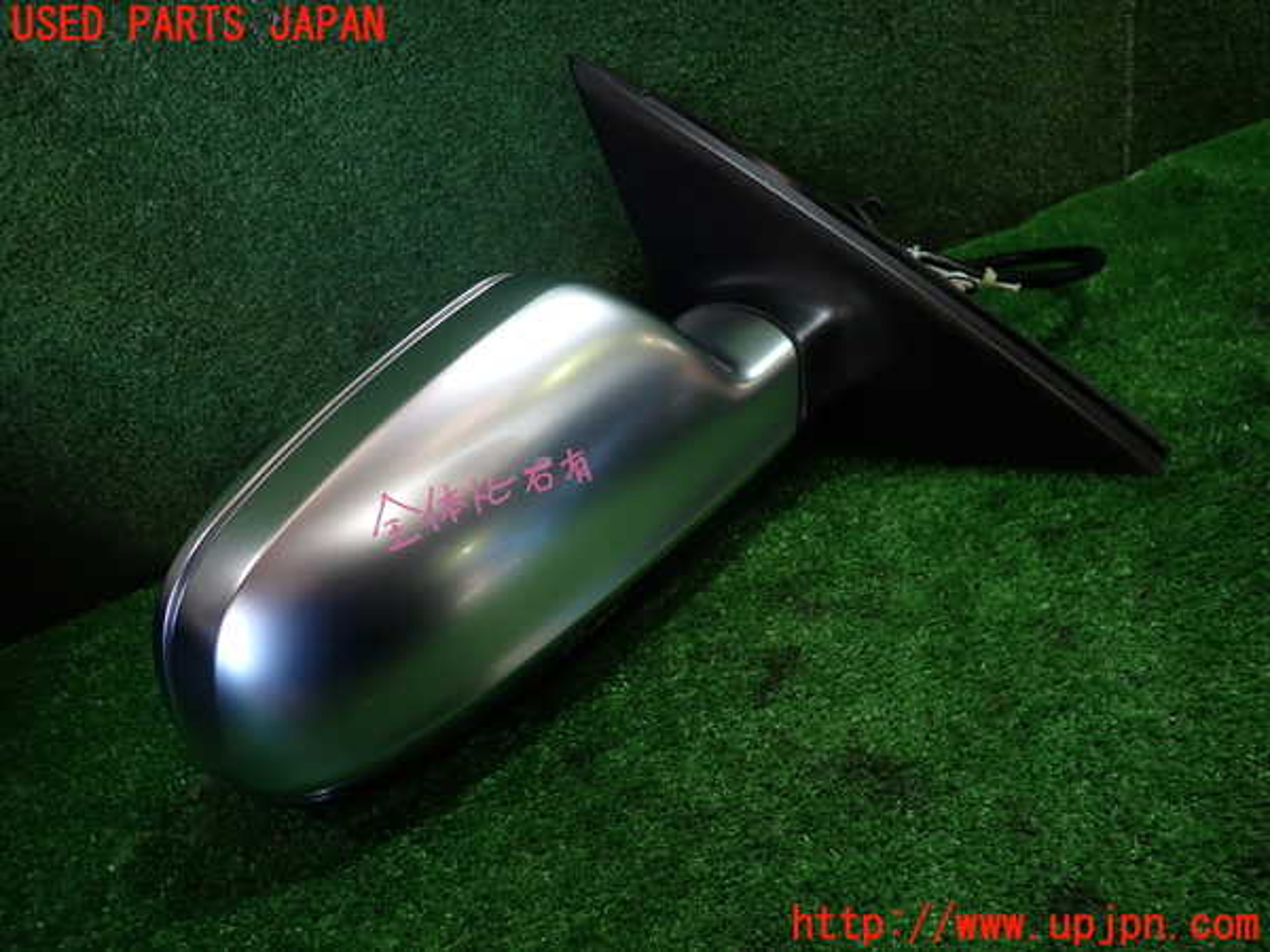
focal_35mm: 25
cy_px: 476
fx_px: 917
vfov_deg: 54.9
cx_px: 635
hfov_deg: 69.4
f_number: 2
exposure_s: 1/60
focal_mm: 4.5
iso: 125
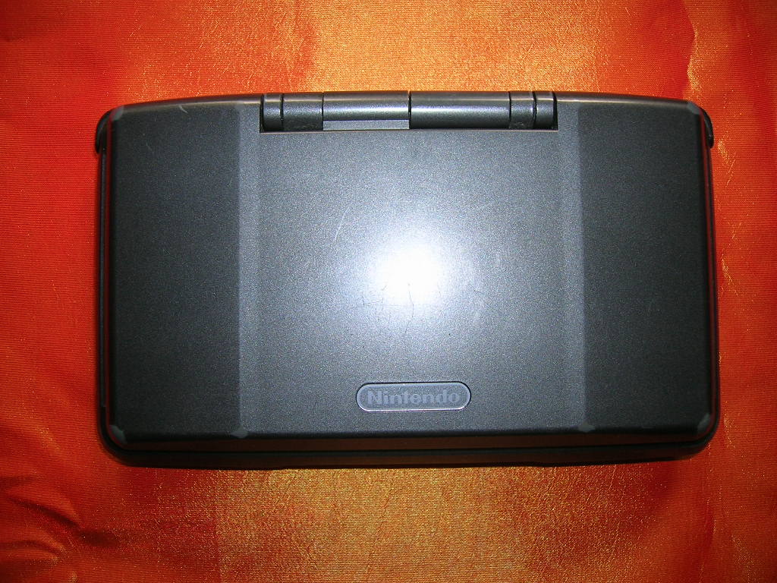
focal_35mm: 34
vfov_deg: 41.8
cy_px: 292
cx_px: 388
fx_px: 763
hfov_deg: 54.0
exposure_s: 1/60.1
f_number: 2.9
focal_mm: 5.7
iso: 50
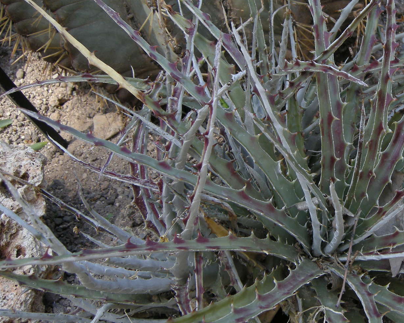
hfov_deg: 27.2
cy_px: 170
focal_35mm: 67
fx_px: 801
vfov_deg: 22.8
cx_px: 369
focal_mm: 7.5
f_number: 3.4
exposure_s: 1/77
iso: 64
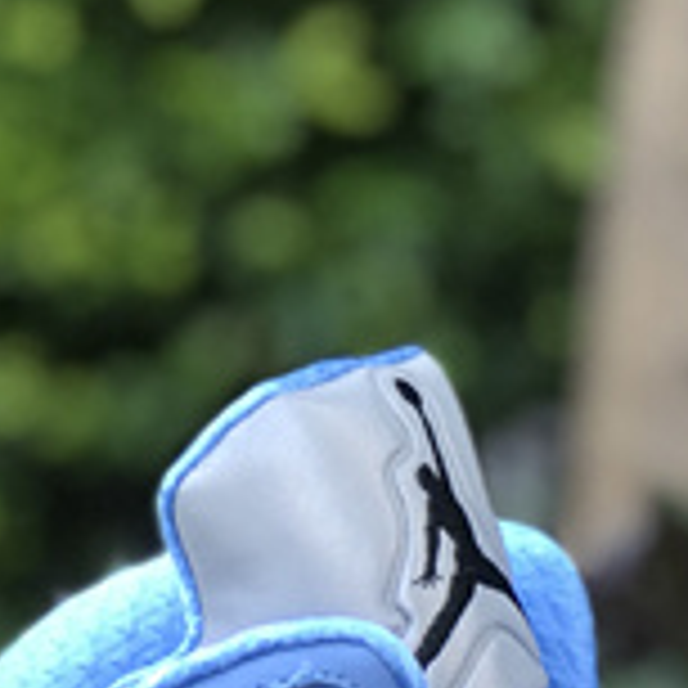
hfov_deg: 7.0
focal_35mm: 244
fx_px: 5487
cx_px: 1088
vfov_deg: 7.1
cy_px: 753
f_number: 2.8
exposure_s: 1/50
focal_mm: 6.6
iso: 20
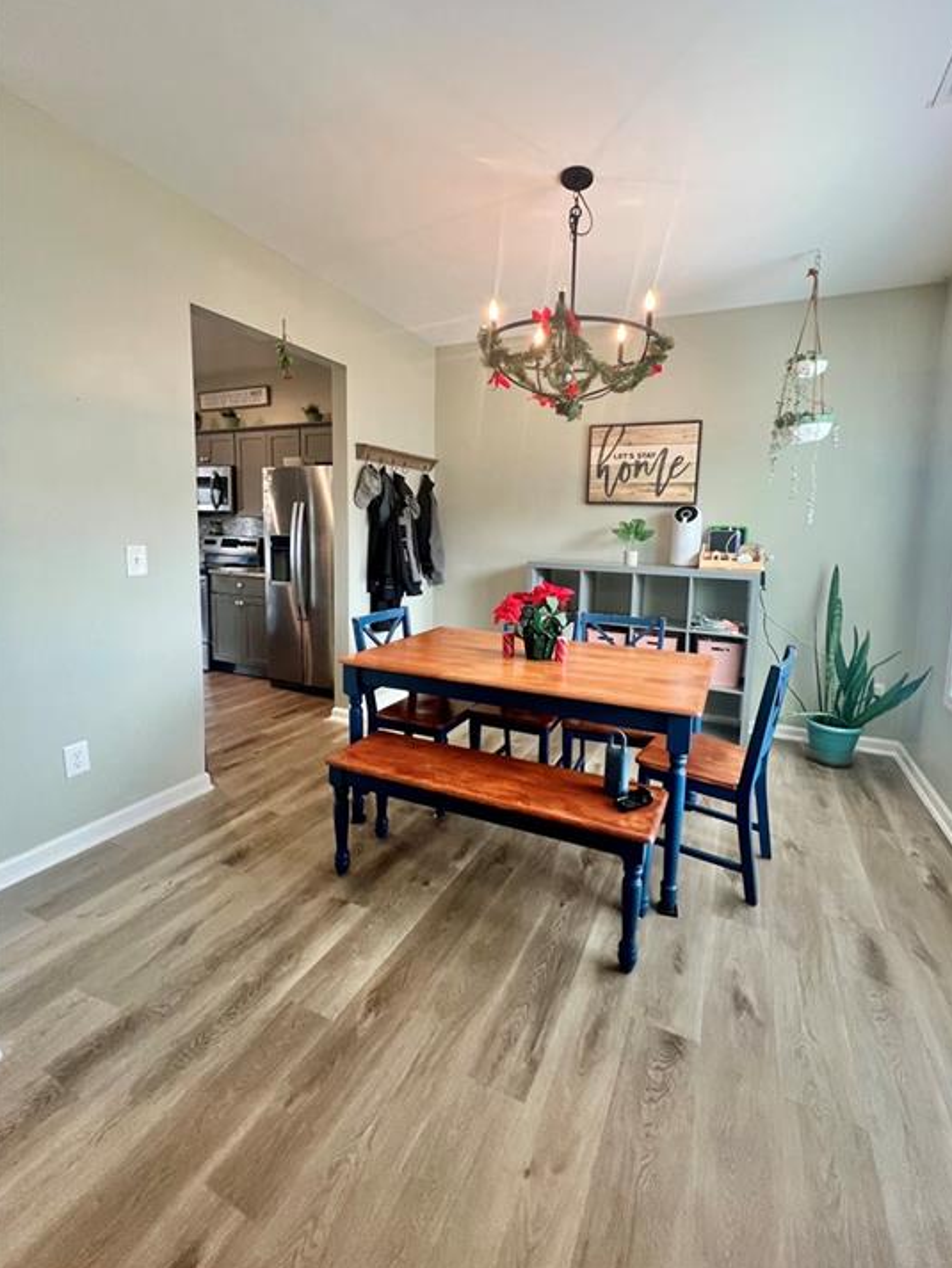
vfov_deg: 101.9
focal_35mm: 14
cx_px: 504
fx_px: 513
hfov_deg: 85.6
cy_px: 592
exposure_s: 1/60
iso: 200
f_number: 1.8
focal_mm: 1.57
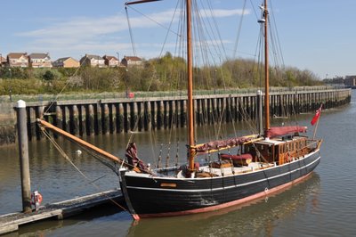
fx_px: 385
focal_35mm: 39
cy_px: 118
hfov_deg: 49.6
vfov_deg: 34.2
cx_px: 178
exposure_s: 1/320
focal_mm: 26
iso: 200
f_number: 9
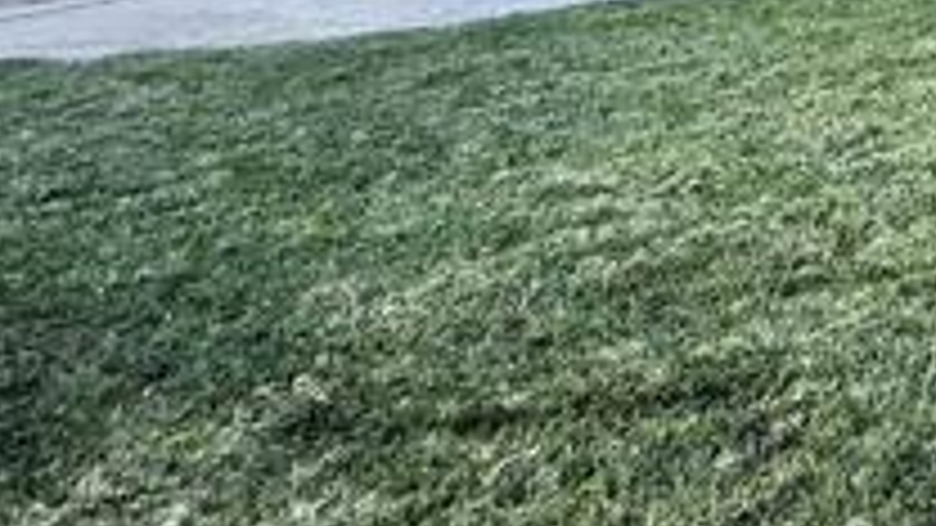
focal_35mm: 47
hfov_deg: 29.3
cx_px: 1364
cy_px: -387
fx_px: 1166
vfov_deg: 19.7
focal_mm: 2.22
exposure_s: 1/527
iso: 64
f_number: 2.2
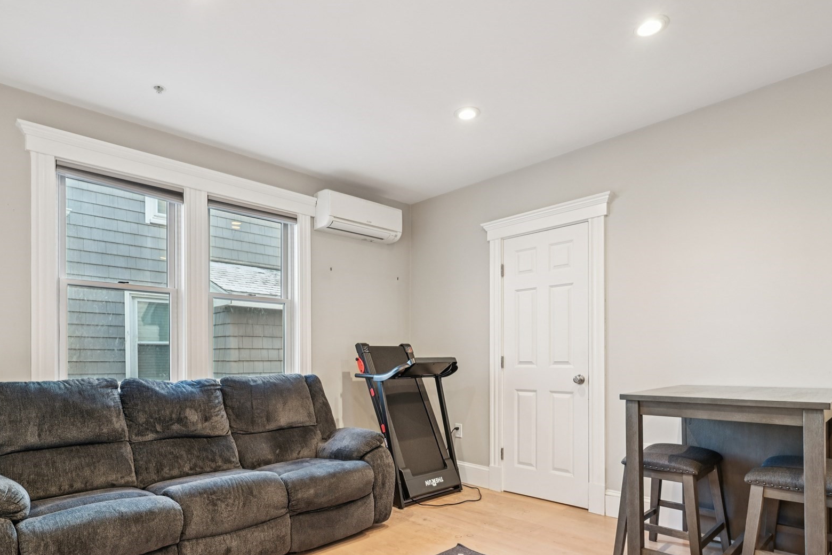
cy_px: 359
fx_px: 485
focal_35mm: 21
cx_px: 396
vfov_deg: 58.4
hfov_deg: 81.2
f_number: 8
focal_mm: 16
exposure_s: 1/6
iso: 400
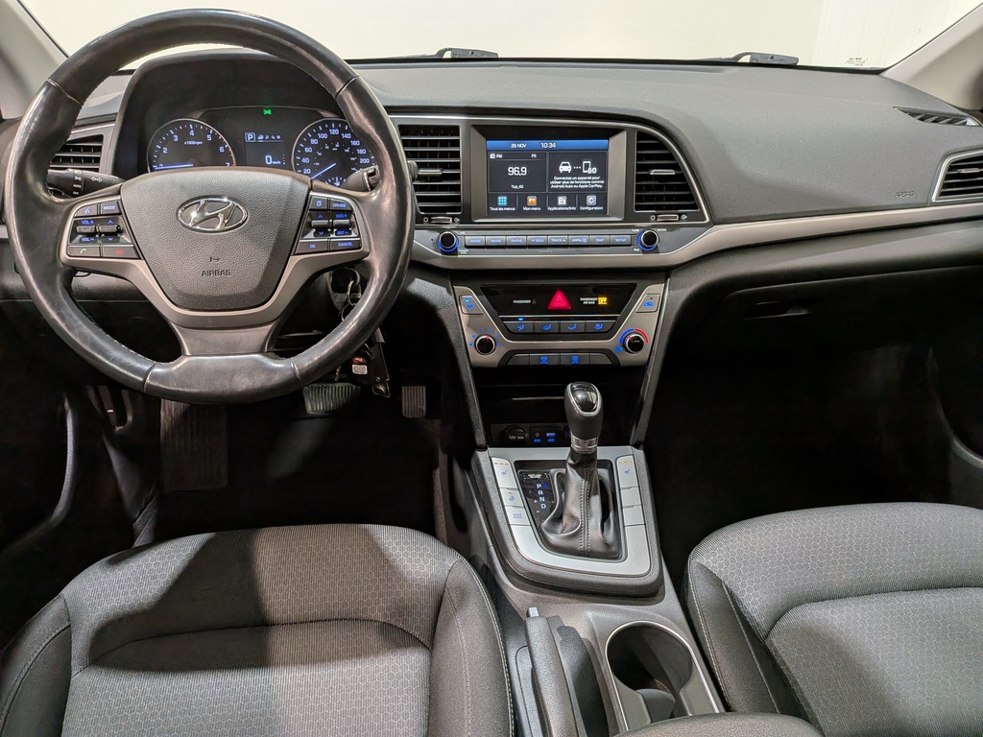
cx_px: 492
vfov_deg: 56.8
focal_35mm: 24
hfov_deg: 71.6
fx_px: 682
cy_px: 368
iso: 78
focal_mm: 4.53
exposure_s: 1/33.3
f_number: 1.7
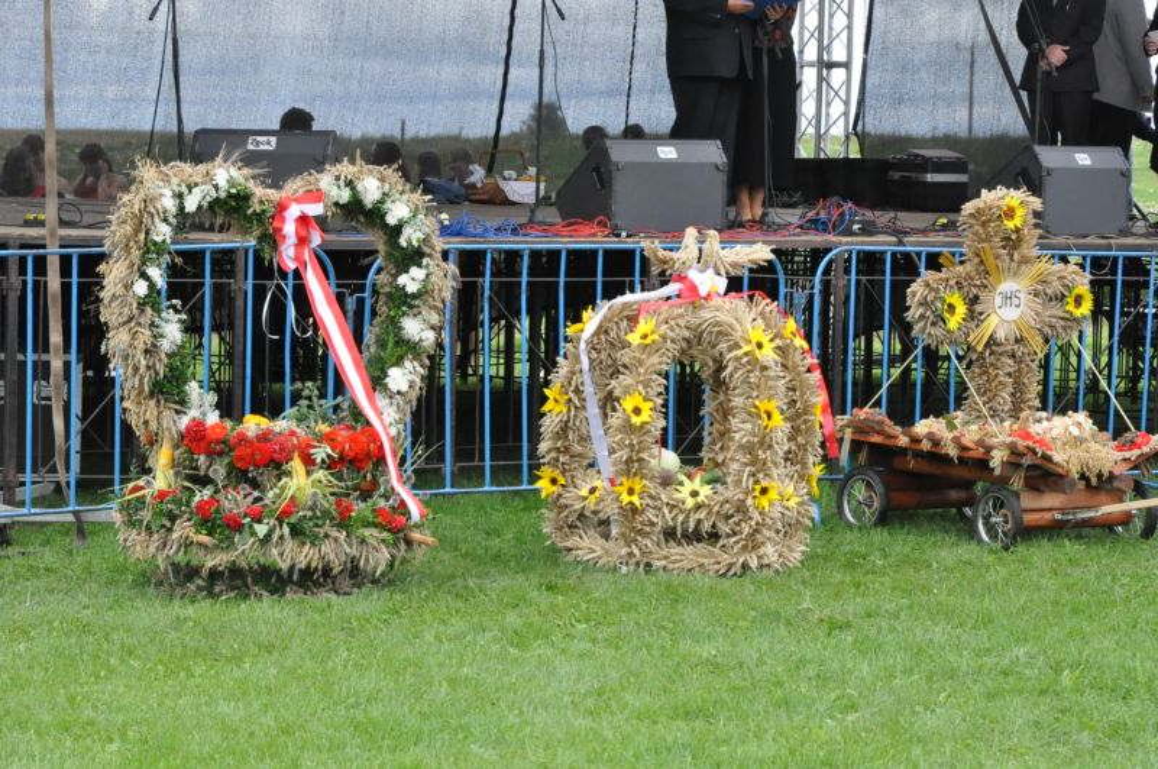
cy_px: 384
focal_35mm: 108
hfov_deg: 19.0
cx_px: 579
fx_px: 3469
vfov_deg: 12.6
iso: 3200
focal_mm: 72
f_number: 9
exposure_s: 1/1000
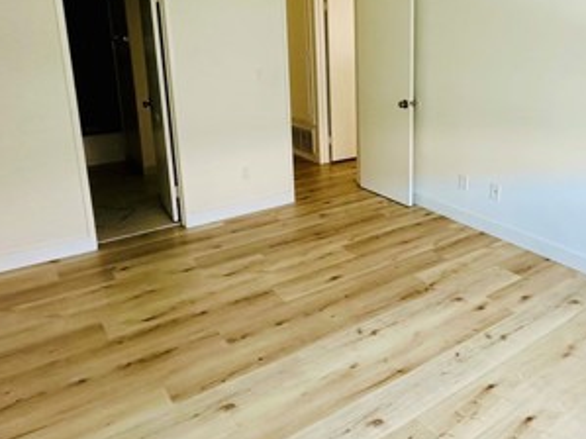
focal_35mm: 30
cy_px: 143
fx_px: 508
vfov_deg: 46.0
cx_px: 408
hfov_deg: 58.1
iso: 400
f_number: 2.2
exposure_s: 1/60
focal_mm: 2.22
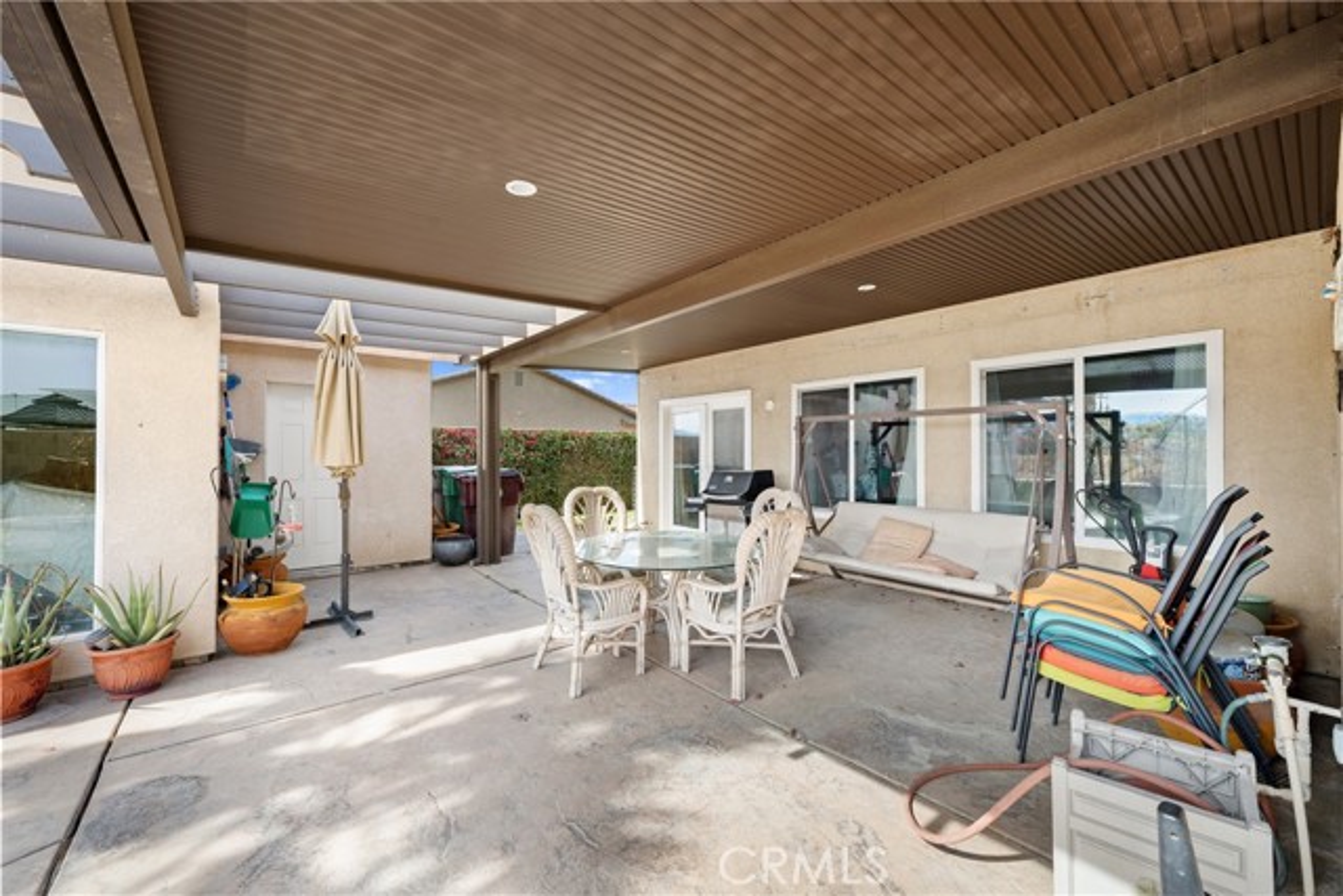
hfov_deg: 104.2
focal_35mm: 14
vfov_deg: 81.2
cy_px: 448
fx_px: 522
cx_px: 672
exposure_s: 1/6
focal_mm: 14
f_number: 8
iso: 100
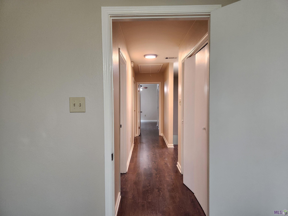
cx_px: 144
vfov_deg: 58.9
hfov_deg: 73.9
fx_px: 191
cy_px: 108
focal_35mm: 23
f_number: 1.8
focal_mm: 5.4
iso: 500
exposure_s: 1/120
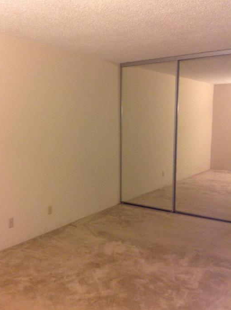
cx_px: 105
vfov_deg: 47.9
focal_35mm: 39
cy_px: 158
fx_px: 348
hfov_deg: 36.7
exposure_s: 1/15
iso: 250
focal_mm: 4.28
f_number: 2.4
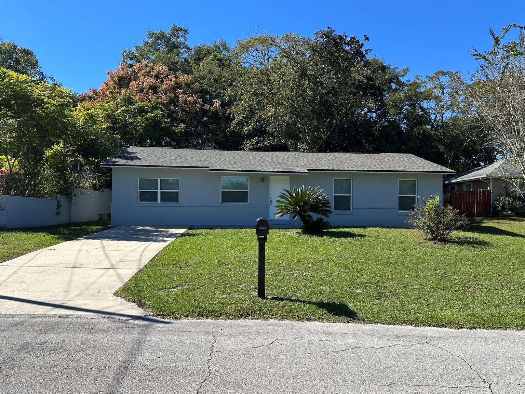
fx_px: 379
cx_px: 272
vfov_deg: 54.9
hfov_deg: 69.4
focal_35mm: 25
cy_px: 205
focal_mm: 6.86
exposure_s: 1/3356
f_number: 1.78
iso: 80
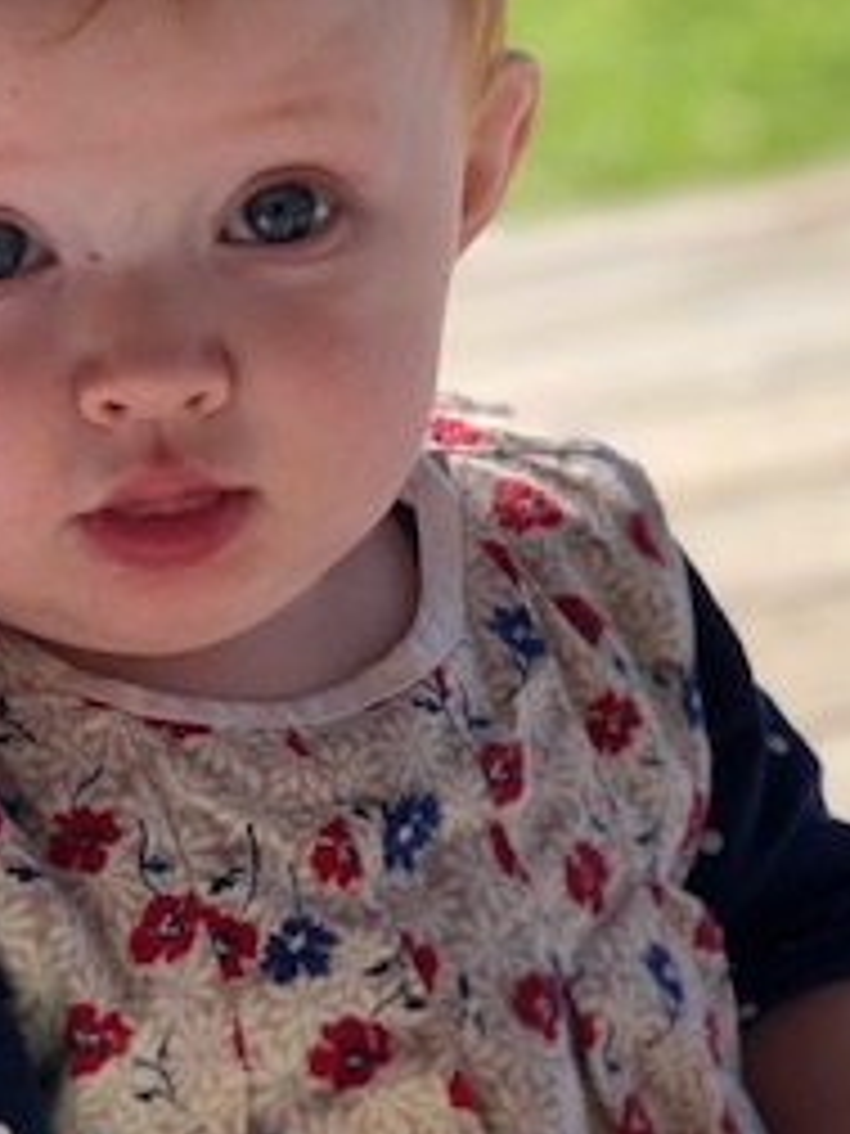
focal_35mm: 145
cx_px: 328
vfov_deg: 13.6
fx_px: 4747
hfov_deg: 10.2
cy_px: 855
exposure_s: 1/384
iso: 20
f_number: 2.8
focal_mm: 6.6
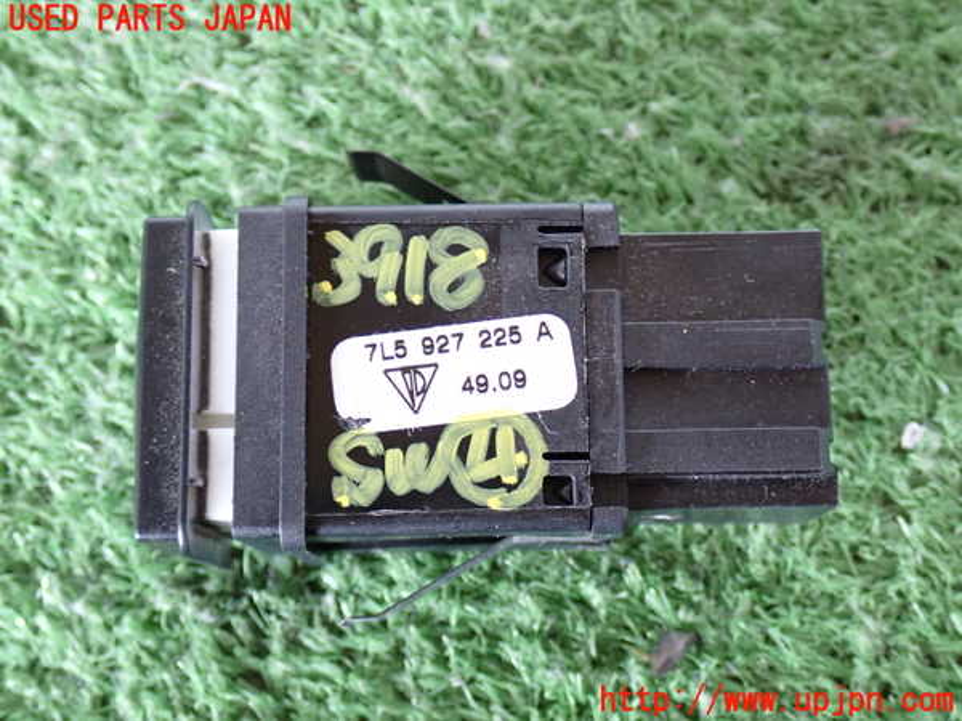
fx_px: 1501
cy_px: 360
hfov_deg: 35.5
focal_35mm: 54
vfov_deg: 27.0
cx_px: 481
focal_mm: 9.65
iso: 800
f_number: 3.3
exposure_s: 1/30
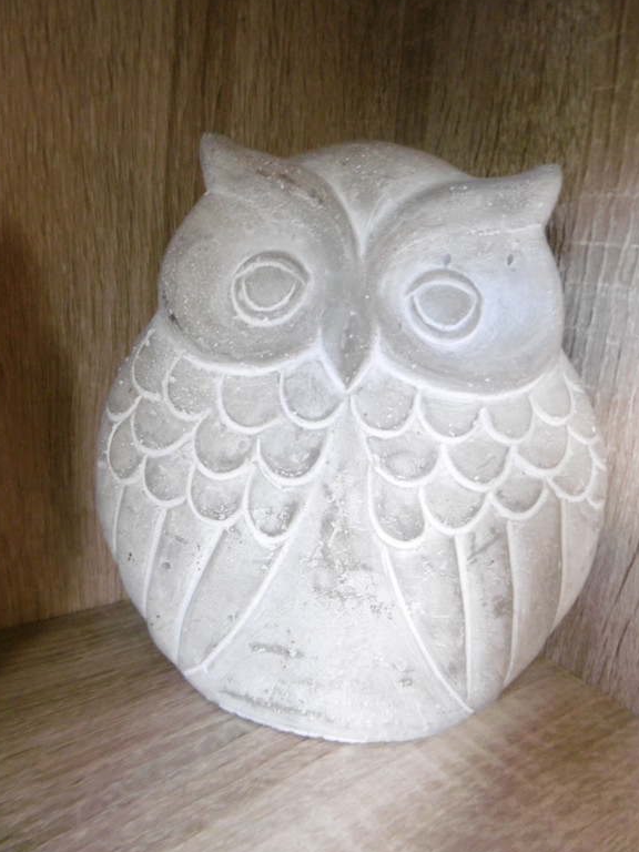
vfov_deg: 69.4
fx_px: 615
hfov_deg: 54.9
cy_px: 432
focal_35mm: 25
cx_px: 321
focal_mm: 4.3
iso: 400
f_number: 3.1
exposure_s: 1/15
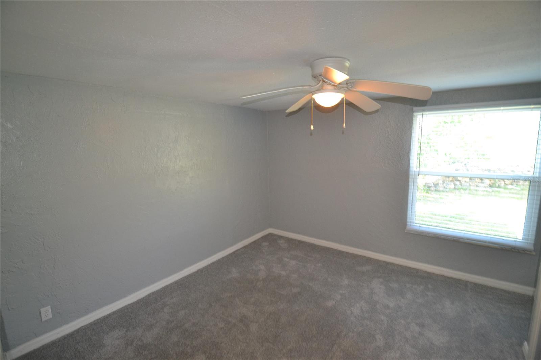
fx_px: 225
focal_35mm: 15
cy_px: 180
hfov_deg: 100.4
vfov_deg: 77.3
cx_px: 270
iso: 800
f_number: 3.5
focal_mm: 10
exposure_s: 1/60
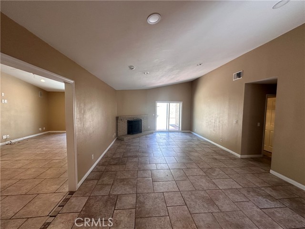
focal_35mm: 14
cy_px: 114
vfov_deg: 85.7
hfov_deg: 102.1
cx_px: 152
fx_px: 123
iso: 200
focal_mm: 2.22
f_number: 2.2
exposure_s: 1/120
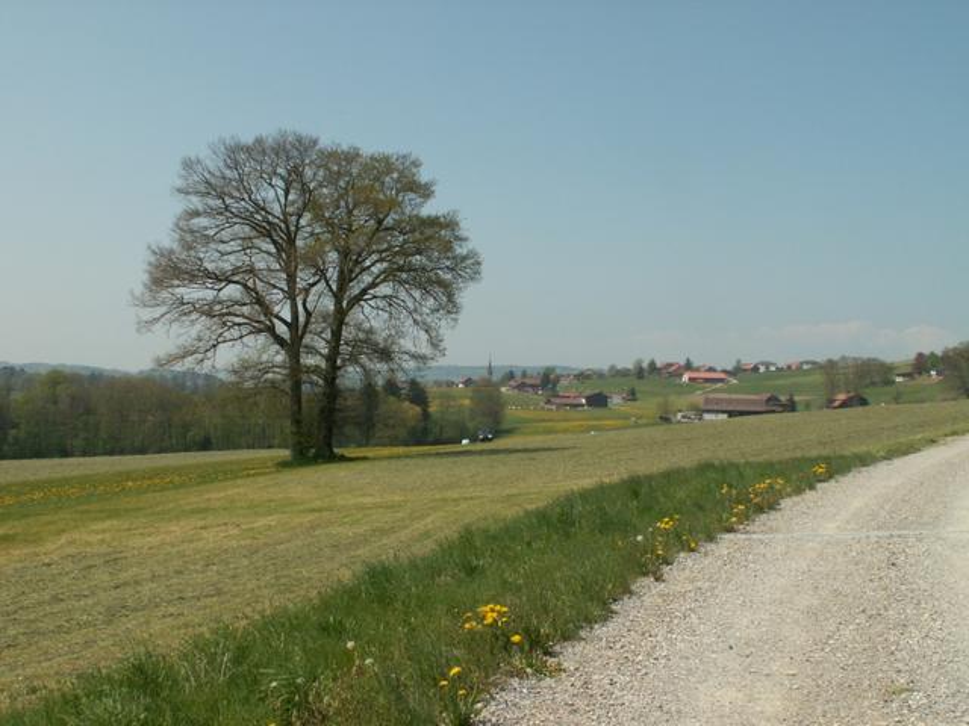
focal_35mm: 41
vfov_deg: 35.1
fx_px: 1148
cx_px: 484
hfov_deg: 45.8
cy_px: 363
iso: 50
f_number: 7.1
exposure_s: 1/200
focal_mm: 6.79
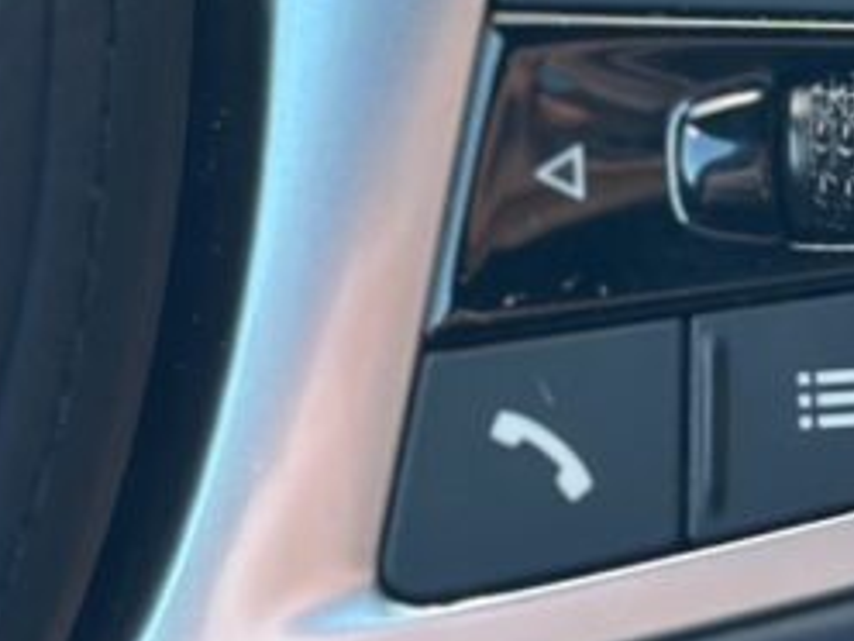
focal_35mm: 198
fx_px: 4885
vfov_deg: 7.5
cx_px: 771
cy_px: 10
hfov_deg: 9.9
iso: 80
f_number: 1.78
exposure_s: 1/105
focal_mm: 6.86
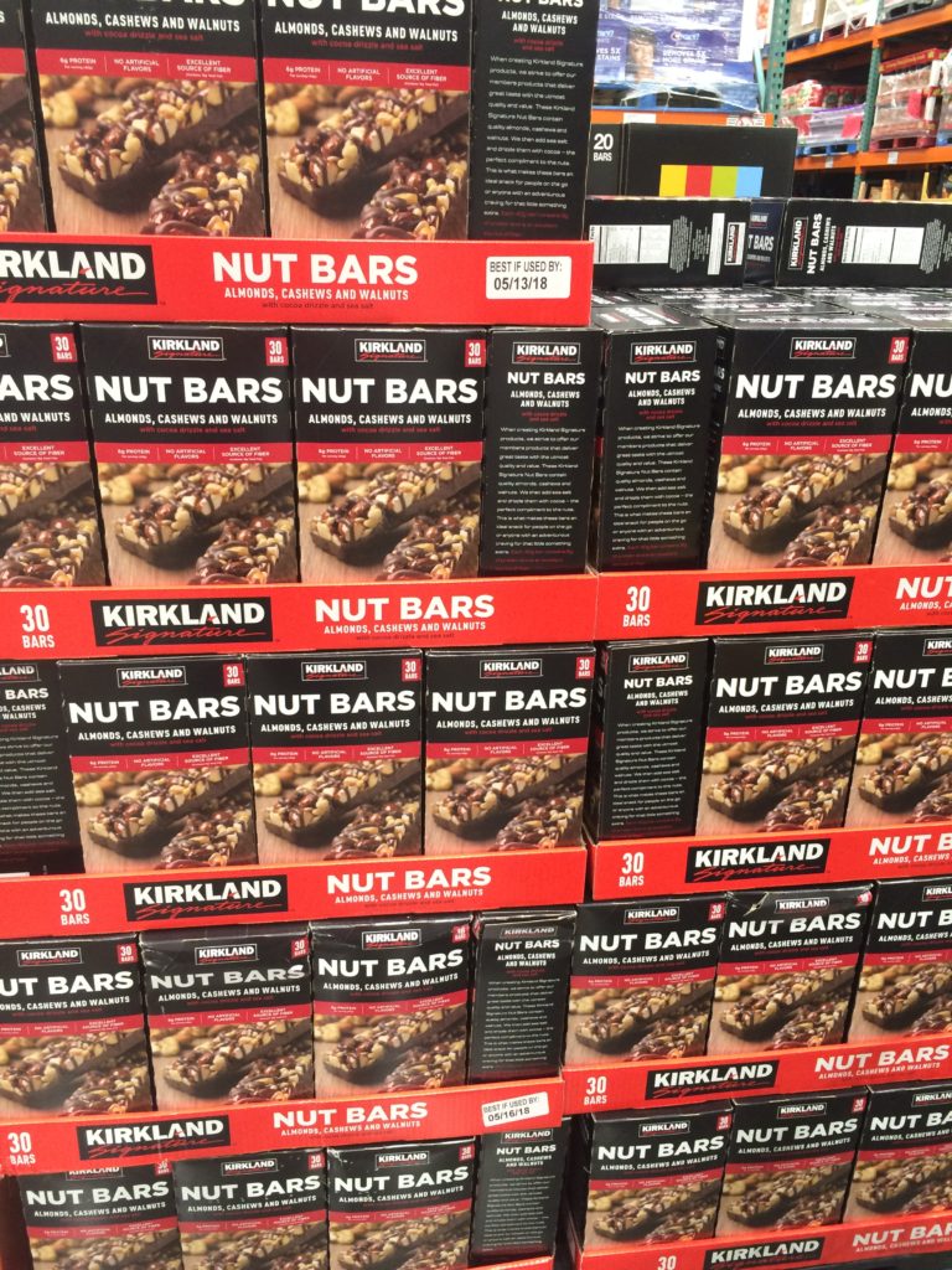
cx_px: 476
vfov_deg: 61.7
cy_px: 635
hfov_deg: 48.2
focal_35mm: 29
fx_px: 1063
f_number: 2.2
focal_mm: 4.15
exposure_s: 1/30
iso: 125
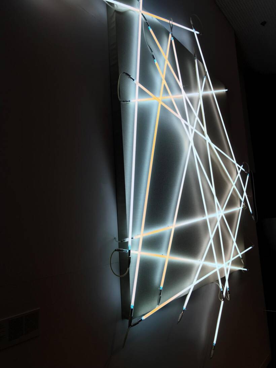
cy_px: 184
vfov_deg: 63.5
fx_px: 298
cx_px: 138
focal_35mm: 28
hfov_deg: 49.7
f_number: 1.8
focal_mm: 3.99
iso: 20
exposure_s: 1/162
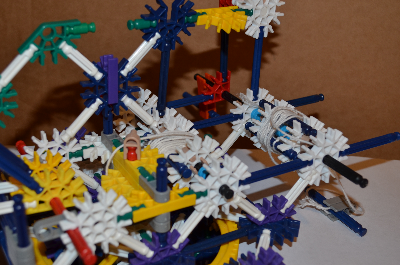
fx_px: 566
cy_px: 109
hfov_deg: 38.8
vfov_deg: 26.3
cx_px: 163
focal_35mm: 51
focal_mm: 28
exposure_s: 1/30
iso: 200
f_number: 5.6
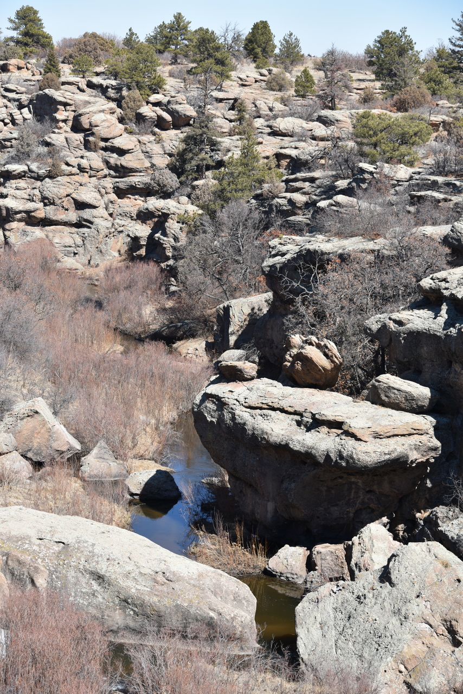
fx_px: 1774
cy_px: 347
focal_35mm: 92
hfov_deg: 14.9
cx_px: 232
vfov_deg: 22.1
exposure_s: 1/250
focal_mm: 92
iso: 100
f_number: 8
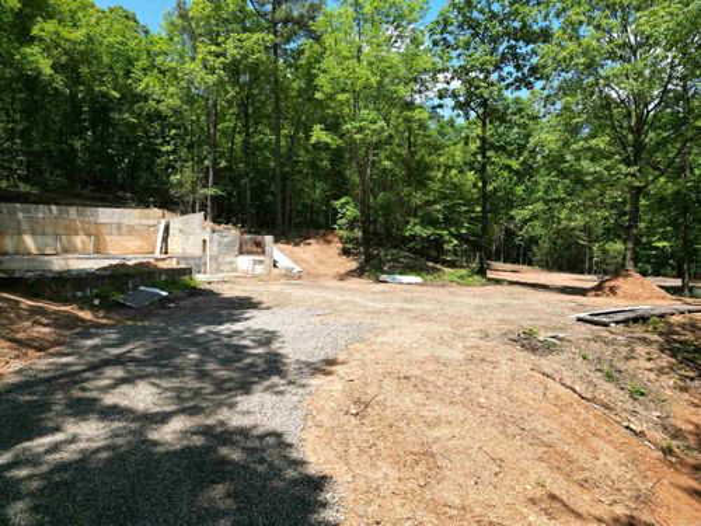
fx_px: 486
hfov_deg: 71.6
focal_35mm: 24
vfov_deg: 56.8
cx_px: 350
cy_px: 263
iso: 110
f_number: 1.7
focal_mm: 6.72
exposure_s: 1/1500
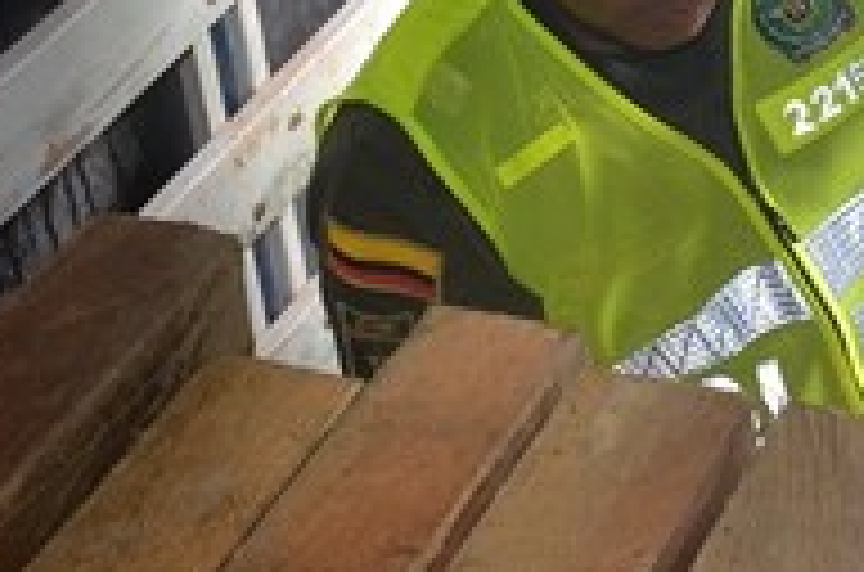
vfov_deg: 12.2
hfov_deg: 16.6
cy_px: 351
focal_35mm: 112
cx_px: 1318
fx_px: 2676
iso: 400
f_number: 3.8
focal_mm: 21
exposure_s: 1/80
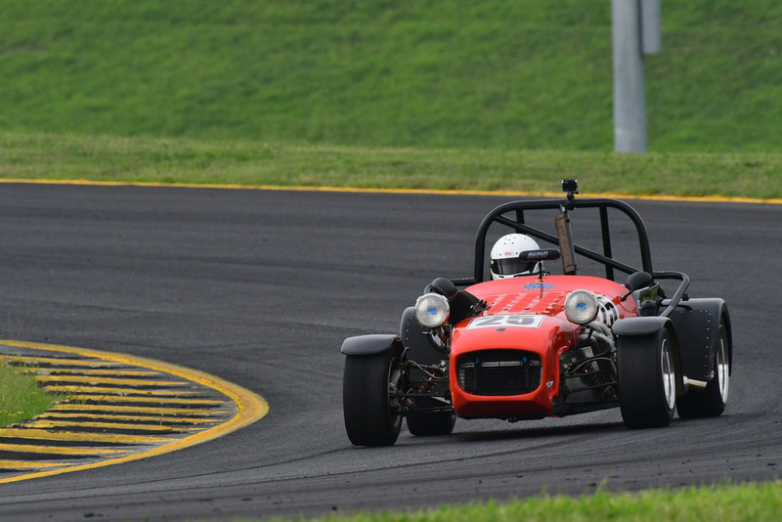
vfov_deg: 1.8
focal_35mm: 750
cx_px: 391
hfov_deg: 2.7
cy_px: 261
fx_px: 16297
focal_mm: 500
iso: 1250
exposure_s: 1/640
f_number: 11
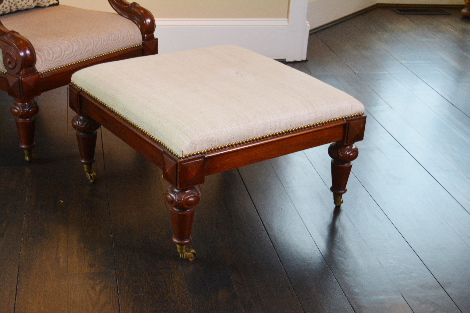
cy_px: 156
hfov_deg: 35.1
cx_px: 235
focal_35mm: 57
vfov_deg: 23.8
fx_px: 744
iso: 800
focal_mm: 38
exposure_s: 1/50
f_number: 4.8
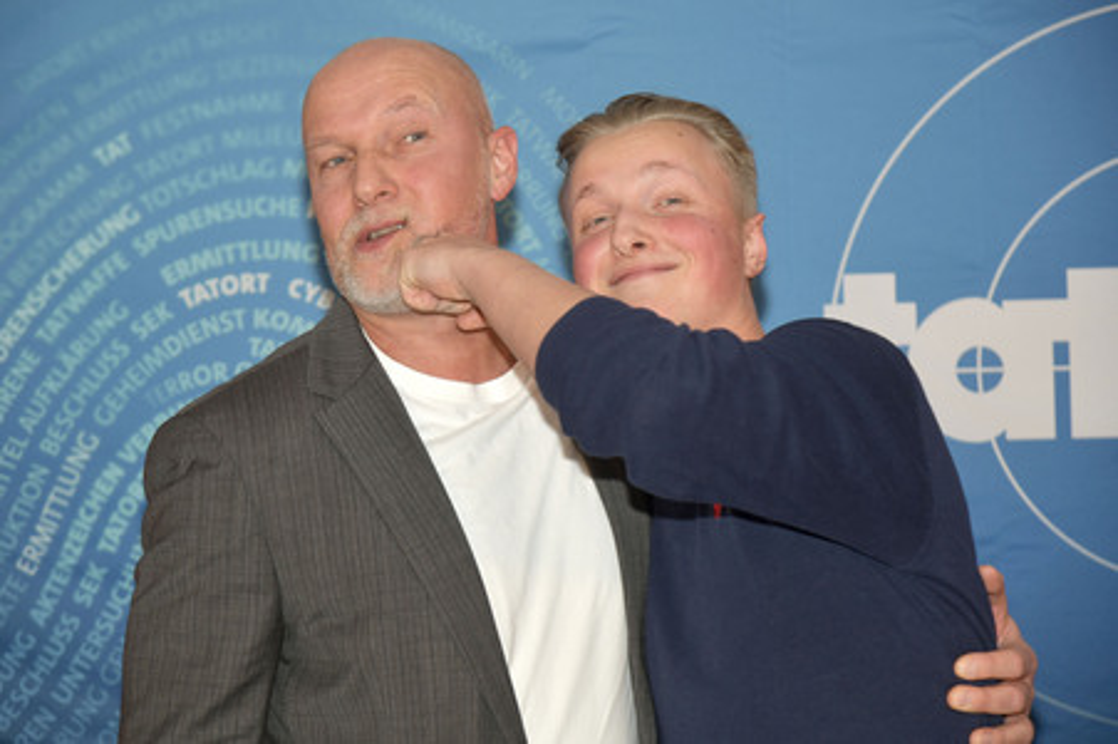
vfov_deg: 13.0
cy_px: 372
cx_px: 559
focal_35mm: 105
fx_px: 3258
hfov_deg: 19.5
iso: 640
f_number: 5.6
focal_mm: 105
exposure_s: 1/200
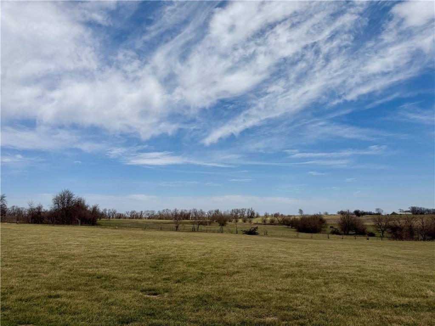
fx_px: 302
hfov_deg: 71.6
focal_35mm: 24
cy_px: 163
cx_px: 218
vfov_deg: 56.8
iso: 80
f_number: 1.78
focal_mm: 6.76
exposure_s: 1/10309
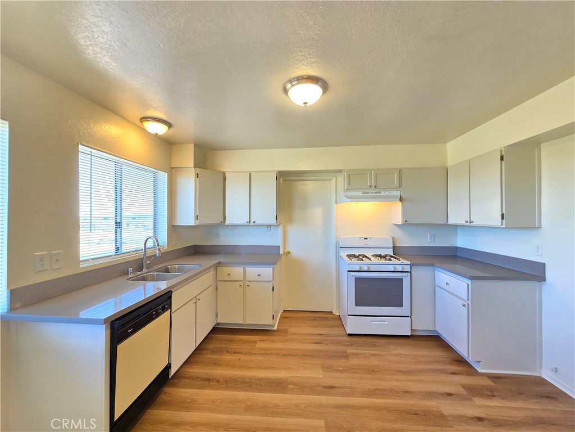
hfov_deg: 106.2
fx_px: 216
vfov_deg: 89.9
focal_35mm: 13
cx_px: 288
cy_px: 216
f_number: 2.2
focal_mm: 2.2
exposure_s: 1/60
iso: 80
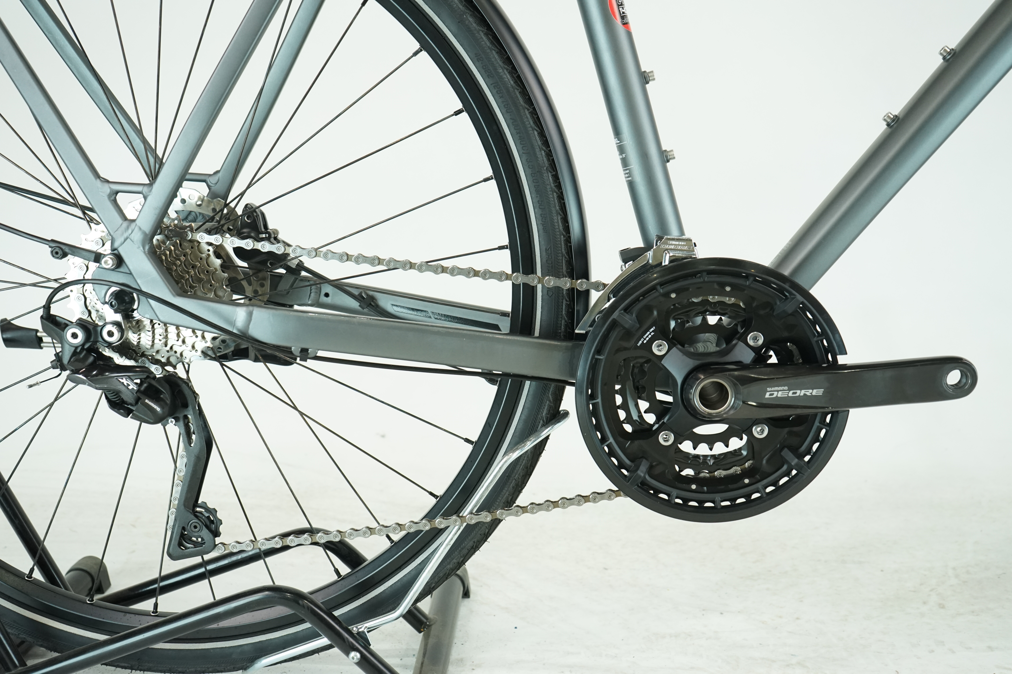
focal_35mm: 36
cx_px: 506
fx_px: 1012
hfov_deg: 53.1
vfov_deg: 36.9
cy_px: 337
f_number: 5.6
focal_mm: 36
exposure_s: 1/200
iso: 1600
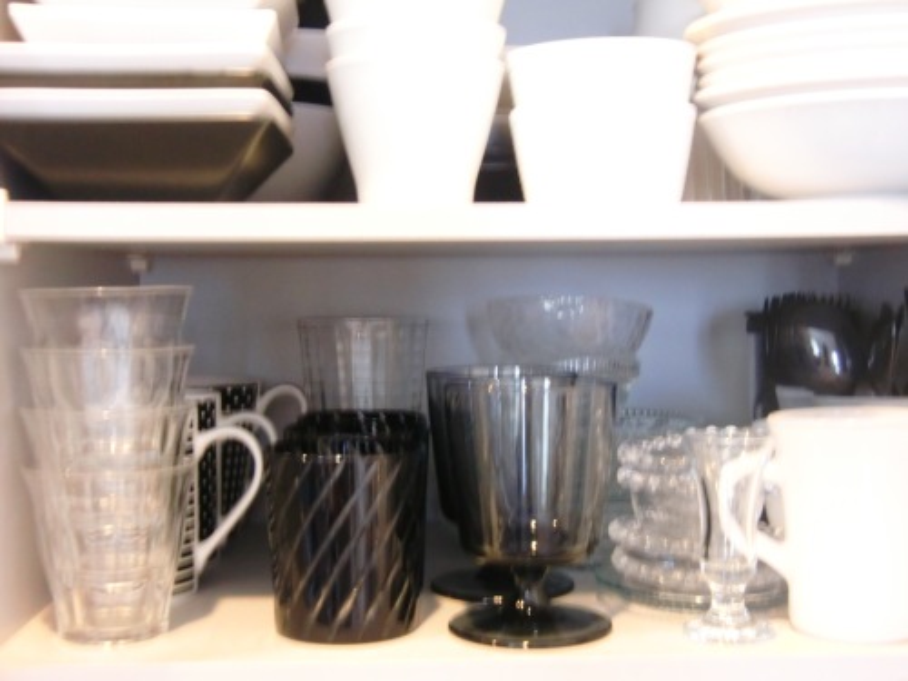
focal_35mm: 47
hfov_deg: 40.4
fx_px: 1233
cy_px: 340
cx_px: 454
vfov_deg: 30.9
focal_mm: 8.4
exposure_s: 1/2.5
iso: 400
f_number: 4
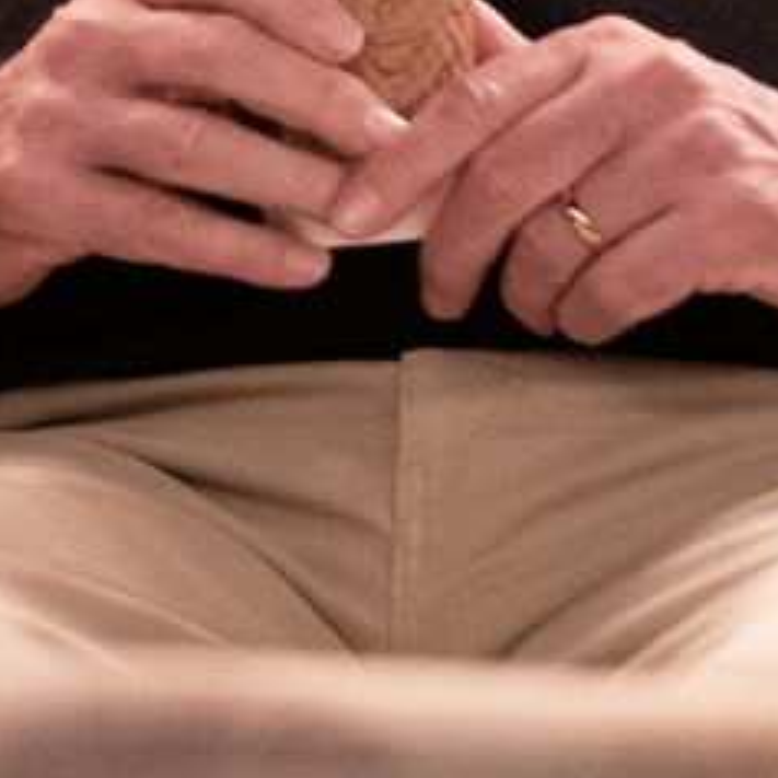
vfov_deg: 2.1
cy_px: -831
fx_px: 21486
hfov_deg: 2.1
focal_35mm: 845
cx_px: -397
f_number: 3.5
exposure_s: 1/125
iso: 5000
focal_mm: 147
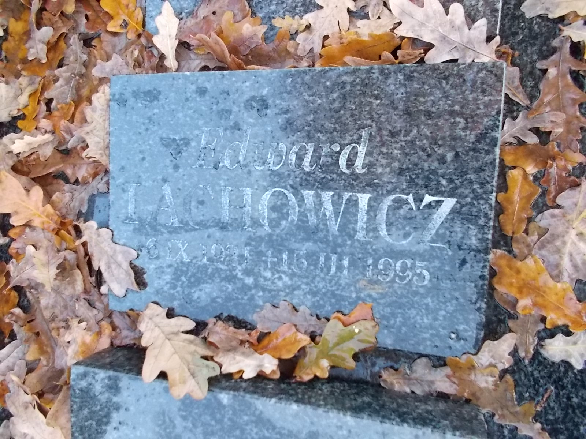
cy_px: 220
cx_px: 293
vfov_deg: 53.1
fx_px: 440
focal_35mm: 26
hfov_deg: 67.3
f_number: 3.2
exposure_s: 1/160
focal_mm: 4.6
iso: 400
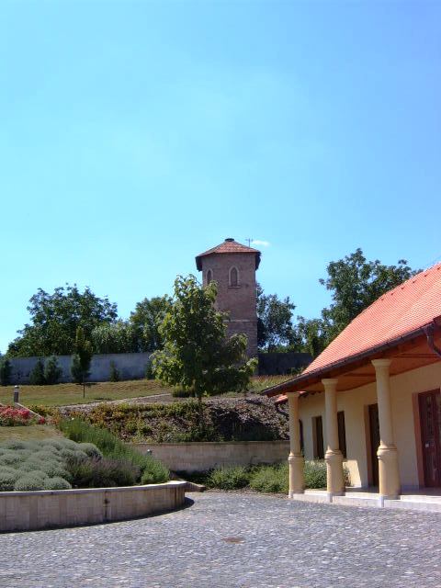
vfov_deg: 49.0
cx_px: 220
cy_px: 294
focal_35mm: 38
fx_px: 645
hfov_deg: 37.7
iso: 63
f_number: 5.8
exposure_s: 1/350
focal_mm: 5.8
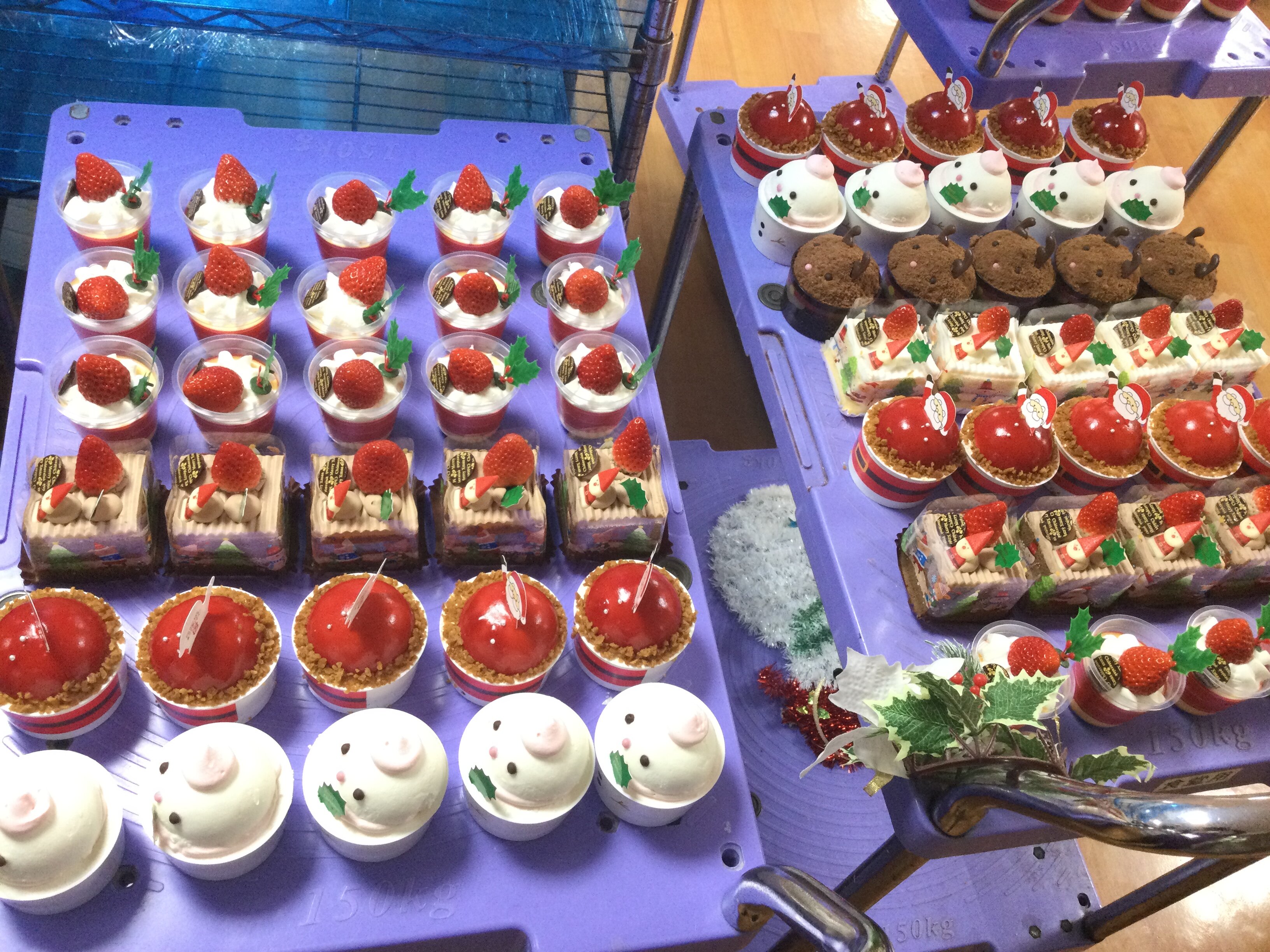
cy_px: 476
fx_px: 1137
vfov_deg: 45.4
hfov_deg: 58.4
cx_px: 635
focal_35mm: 31
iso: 125
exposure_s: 1/30
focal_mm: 3.3
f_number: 2.4
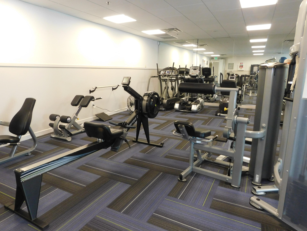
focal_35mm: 23
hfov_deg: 73.9
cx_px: 154
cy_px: 116
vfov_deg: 58.9
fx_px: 204
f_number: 3
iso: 280
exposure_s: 1/30
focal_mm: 4
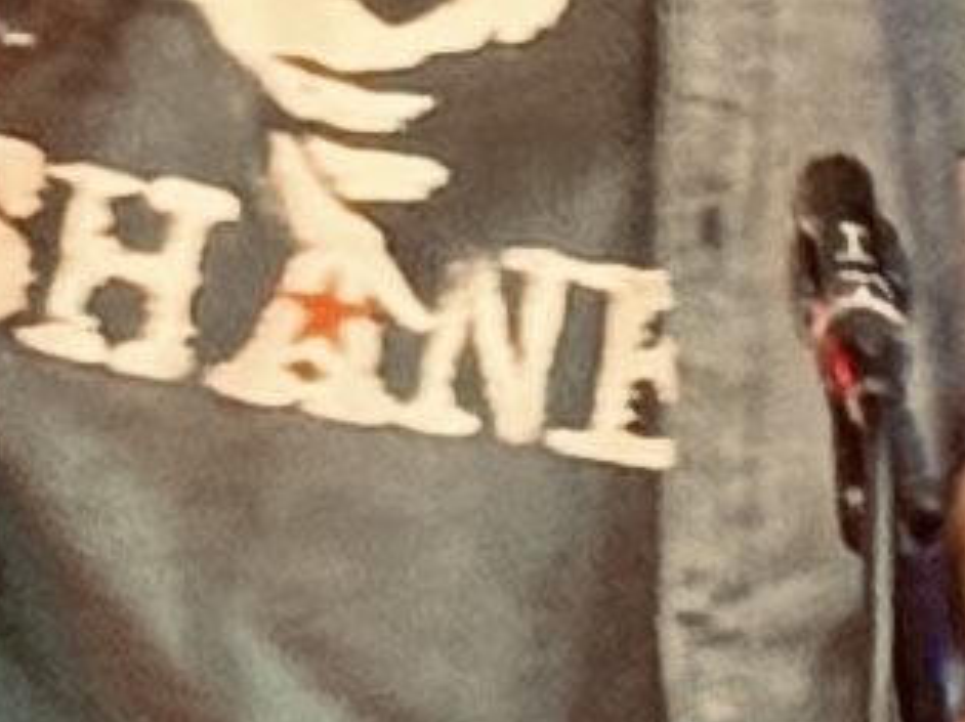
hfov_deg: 6.0
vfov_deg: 4.5
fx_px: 9165
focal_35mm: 329
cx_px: 41
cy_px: -527
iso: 250
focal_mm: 6.86
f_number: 1.78
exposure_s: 1/44
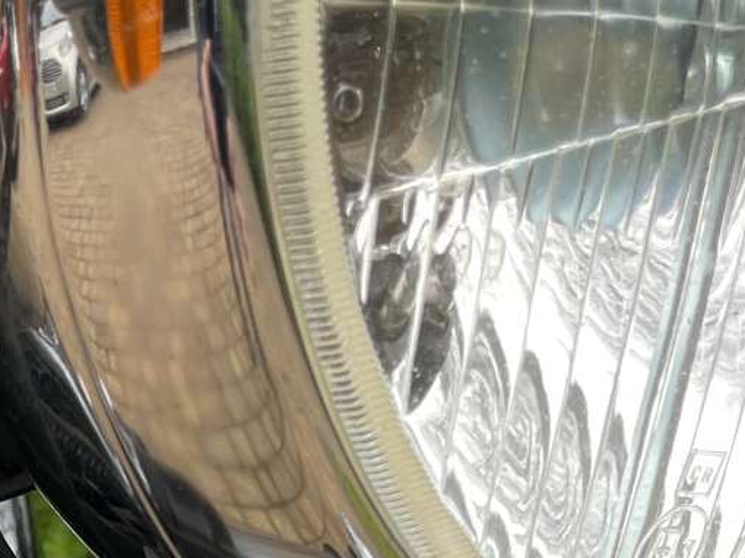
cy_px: 1023
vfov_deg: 13.0
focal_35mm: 102
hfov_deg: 18.7
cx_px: -32
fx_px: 2194
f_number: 1.6
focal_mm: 4.2
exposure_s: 1/121
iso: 40
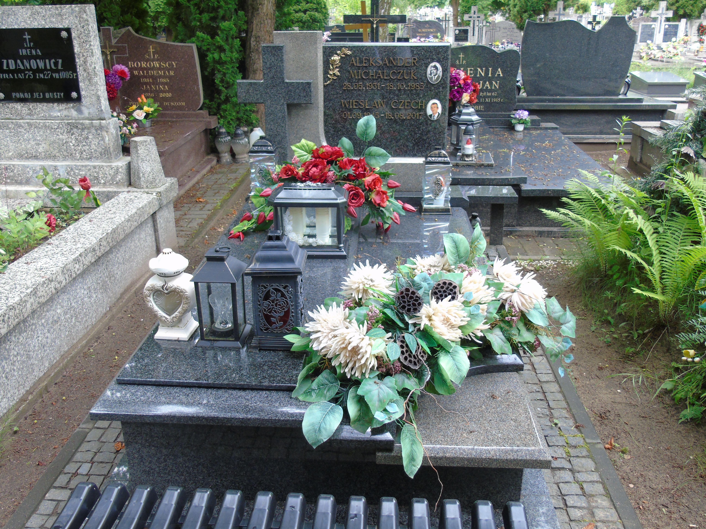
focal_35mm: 29
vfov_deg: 48.2
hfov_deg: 61.7
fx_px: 591
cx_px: 353
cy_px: 264
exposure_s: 1/50
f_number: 3.6
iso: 100
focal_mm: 5.2
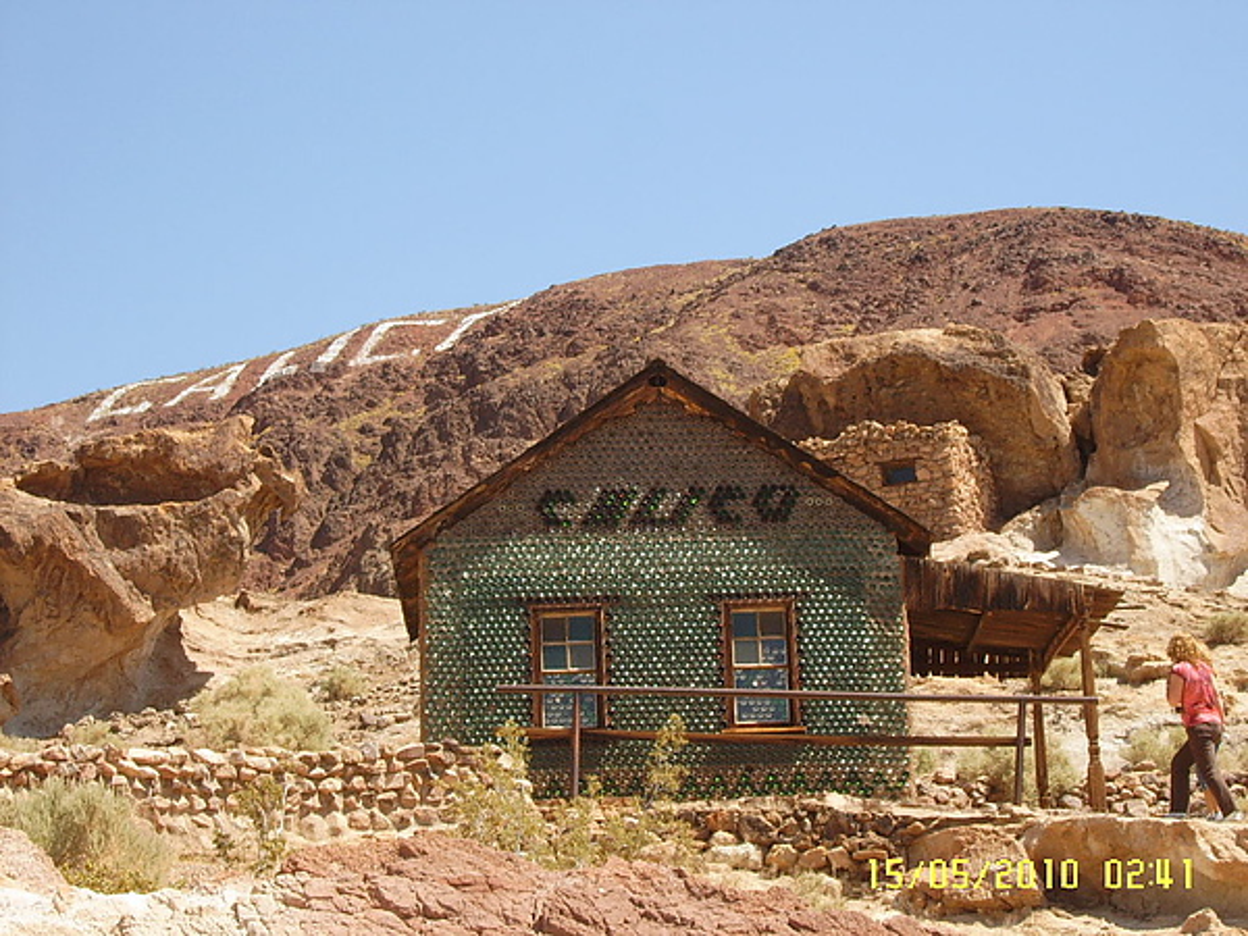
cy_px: 468
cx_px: 624
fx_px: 3064
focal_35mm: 85
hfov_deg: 23.0
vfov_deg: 17.4
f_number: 8.8
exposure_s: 1/125
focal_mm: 14.1
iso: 50
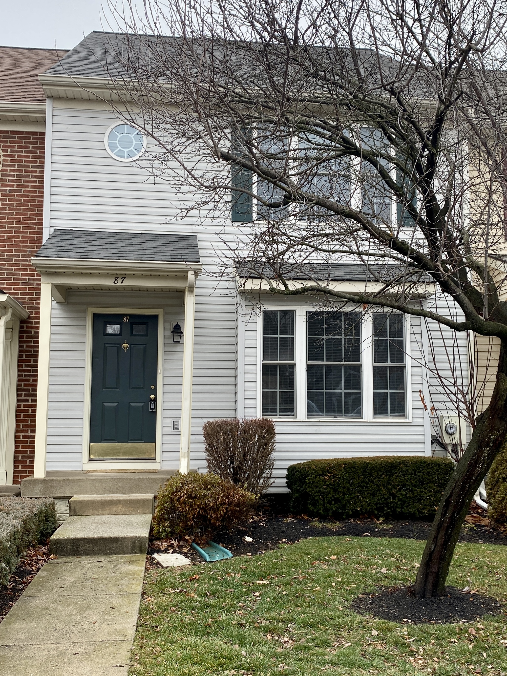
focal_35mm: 26
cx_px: 254
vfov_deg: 67.3
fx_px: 508
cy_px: 338
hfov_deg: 53.1
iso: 32
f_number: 1.8
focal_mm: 4.25
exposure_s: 1/407
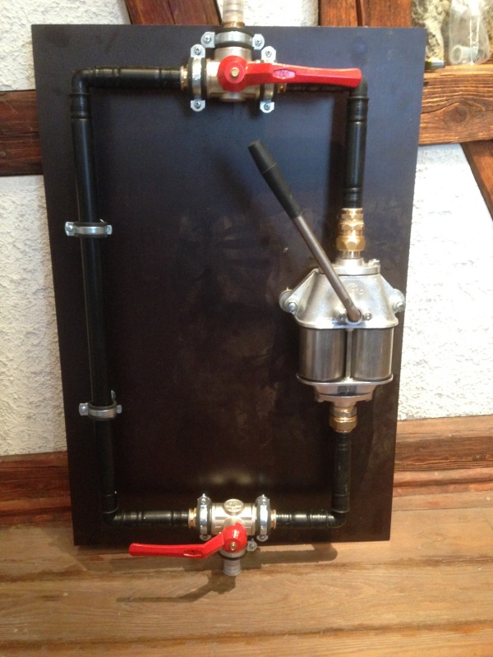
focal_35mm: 33
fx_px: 627
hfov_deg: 42.9
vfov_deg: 55.4
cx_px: 246
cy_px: 328
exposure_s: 1/15
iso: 400
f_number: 2.4
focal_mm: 4.12
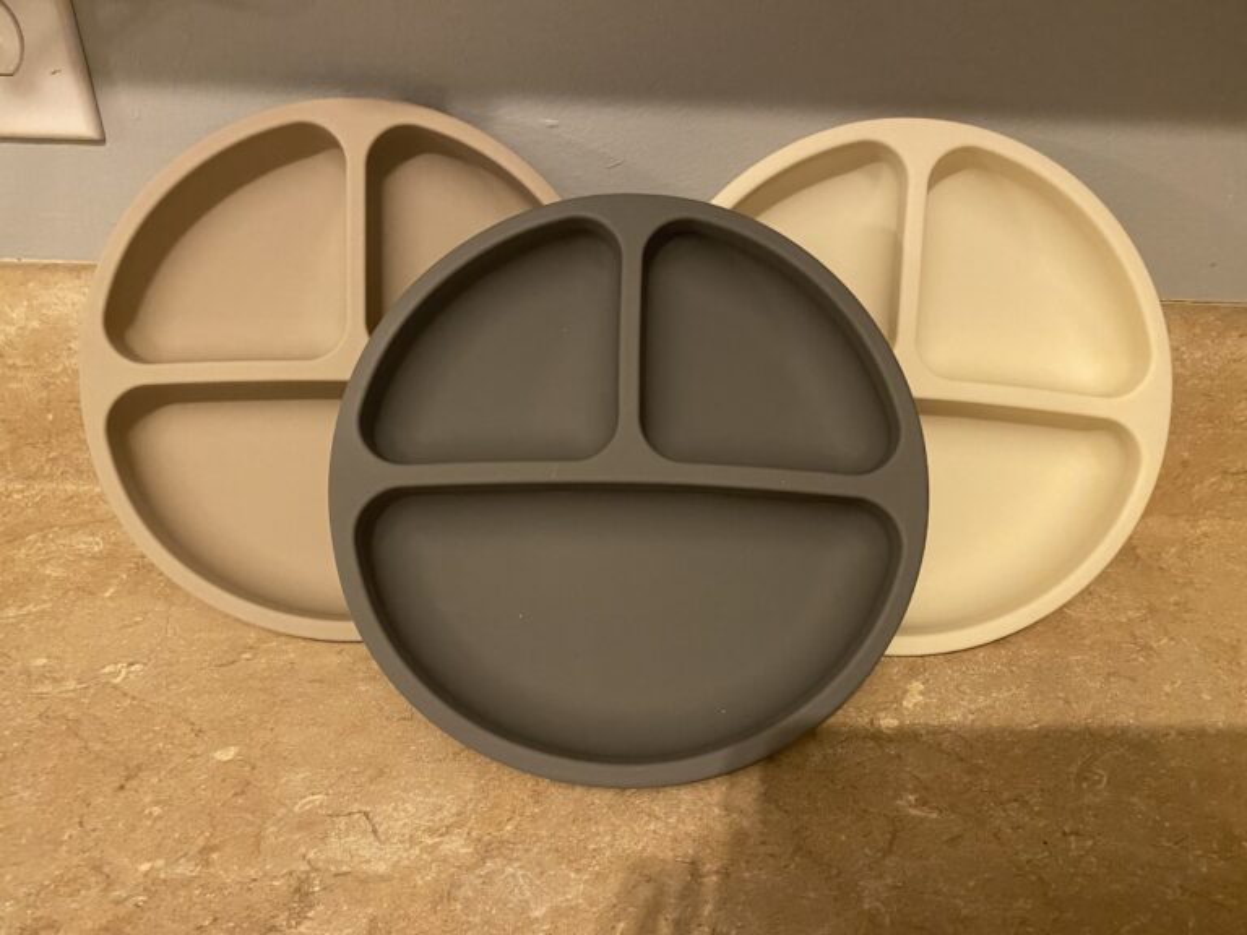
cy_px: 468
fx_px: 937
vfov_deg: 53.1
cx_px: 624
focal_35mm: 26
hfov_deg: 67.3
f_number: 1.8
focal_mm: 4.25
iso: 500
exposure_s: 1/40
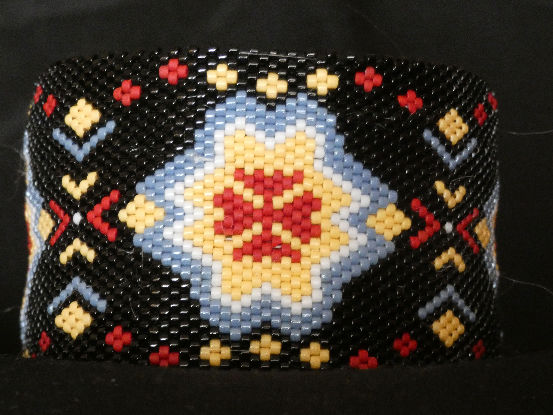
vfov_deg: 11.0
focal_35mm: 135
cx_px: 276
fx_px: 2157
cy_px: 208
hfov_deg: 14.6
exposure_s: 1/15
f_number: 5.3
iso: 1600
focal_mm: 24.2
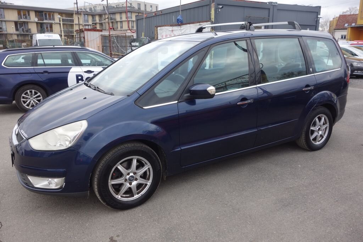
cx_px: 182
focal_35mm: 28
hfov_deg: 65.5
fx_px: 282
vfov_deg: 46.4
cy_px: 121
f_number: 5.6
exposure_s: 1/30
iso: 125
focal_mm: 10.4
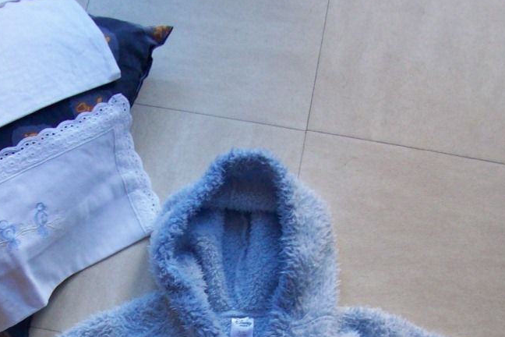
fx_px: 1038
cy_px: 345
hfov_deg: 27.0
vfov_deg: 17.9
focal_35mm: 74
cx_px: 128
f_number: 2.7
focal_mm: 6
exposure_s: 1/38.1
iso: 160
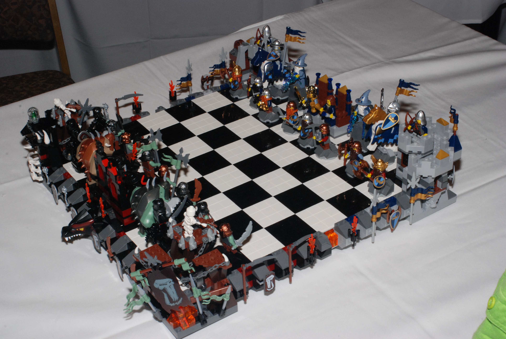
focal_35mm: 63
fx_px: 887
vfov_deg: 21.6
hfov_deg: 31.9
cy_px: 170
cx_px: 253
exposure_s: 1/60
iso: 640
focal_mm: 42
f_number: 20
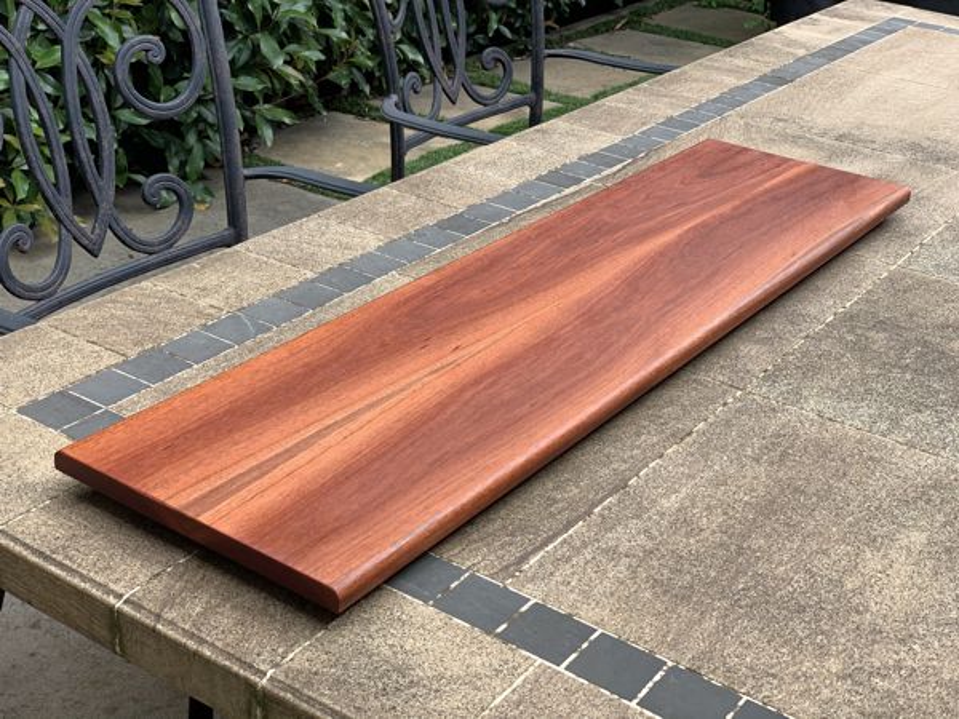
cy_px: 360
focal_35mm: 52
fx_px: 1441
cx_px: 480
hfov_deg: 36.8
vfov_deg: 28.0
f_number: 2.4
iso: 16
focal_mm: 6
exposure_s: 1/258
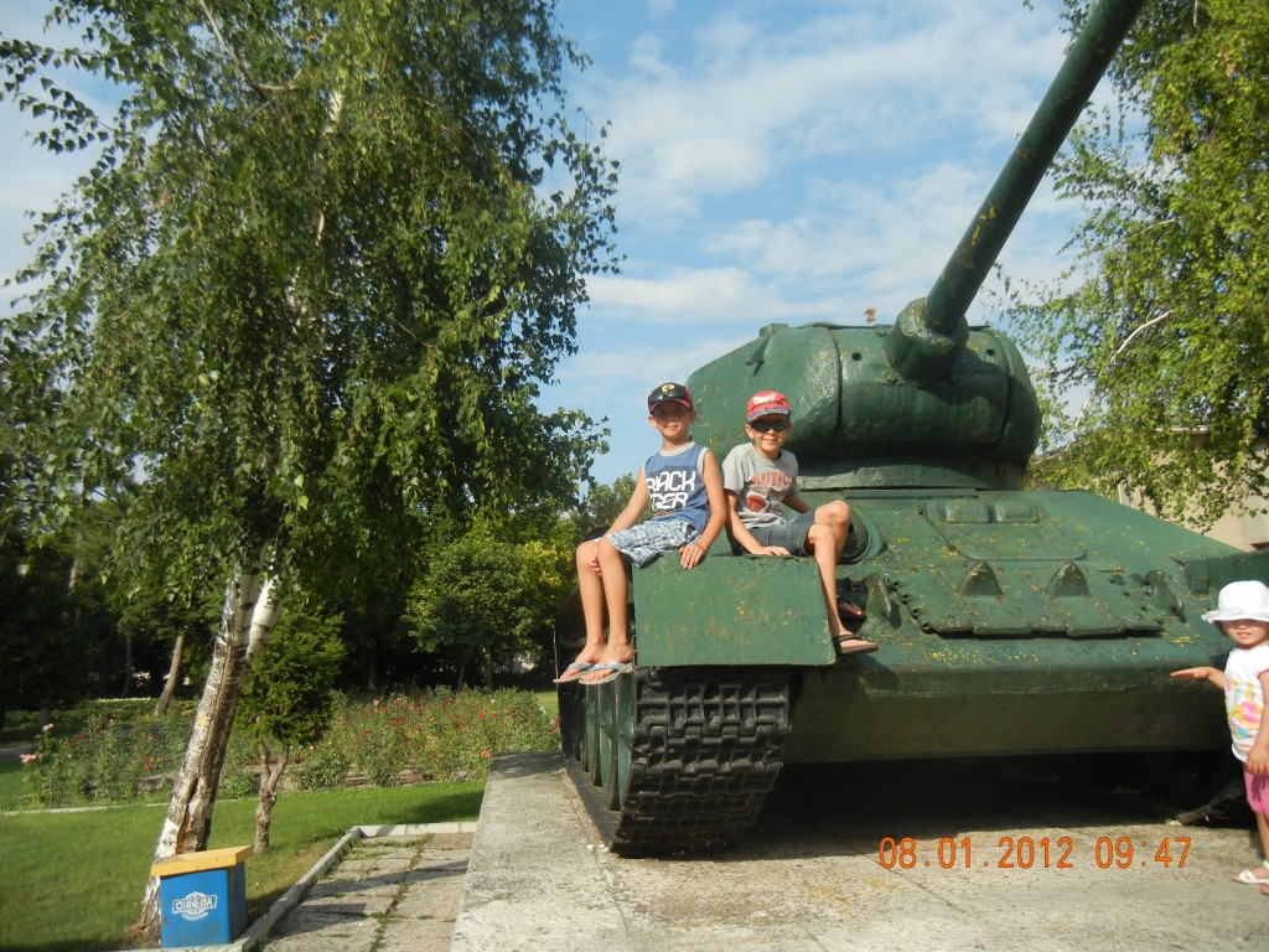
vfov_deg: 46.8
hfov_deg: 60.0
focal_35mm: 30
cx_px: 634
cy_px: 476
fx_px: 1100
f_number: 7
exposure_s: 1/303
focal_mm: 5.4
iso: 160
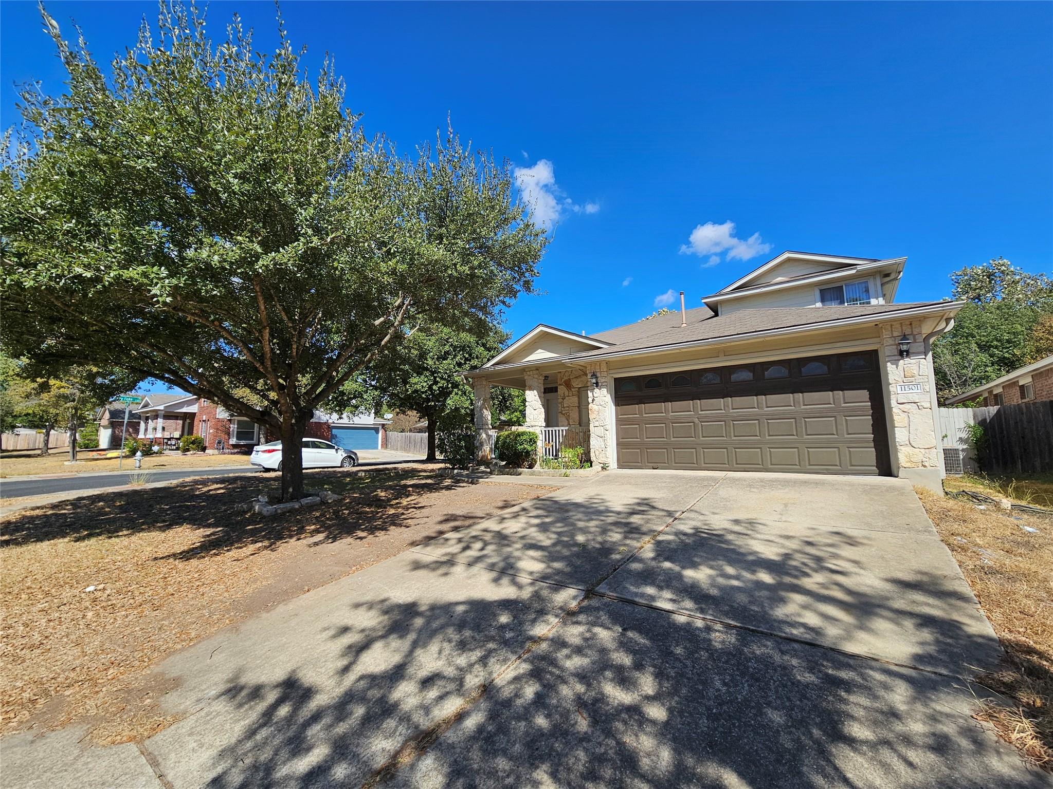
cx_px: 526
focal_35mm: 13
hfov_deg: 106.2
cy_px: 394
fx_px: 395
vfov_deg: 89.9
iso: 50
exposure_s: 1/2308
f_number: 2.2
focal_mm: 2.2
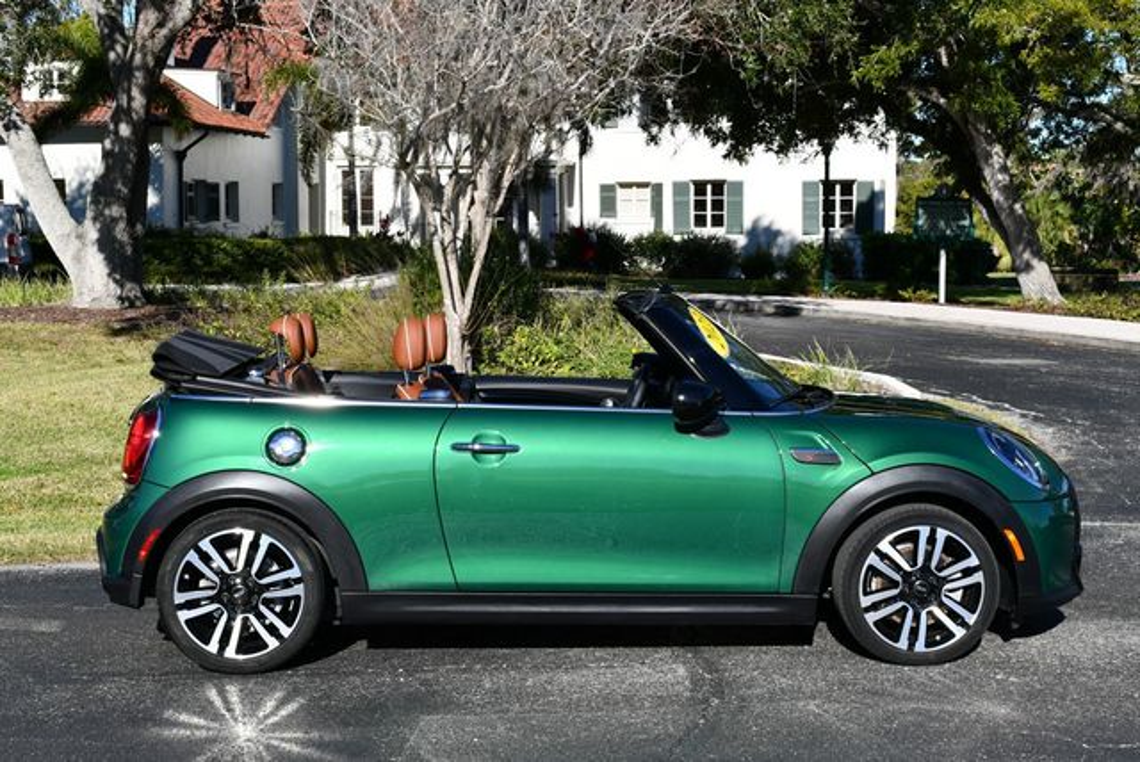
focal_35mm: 56
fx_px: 1775
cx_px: 570
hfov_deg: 35.6
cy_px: 381
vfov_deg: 24.2
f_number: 9
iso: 100
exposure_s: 1/320
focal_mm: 28
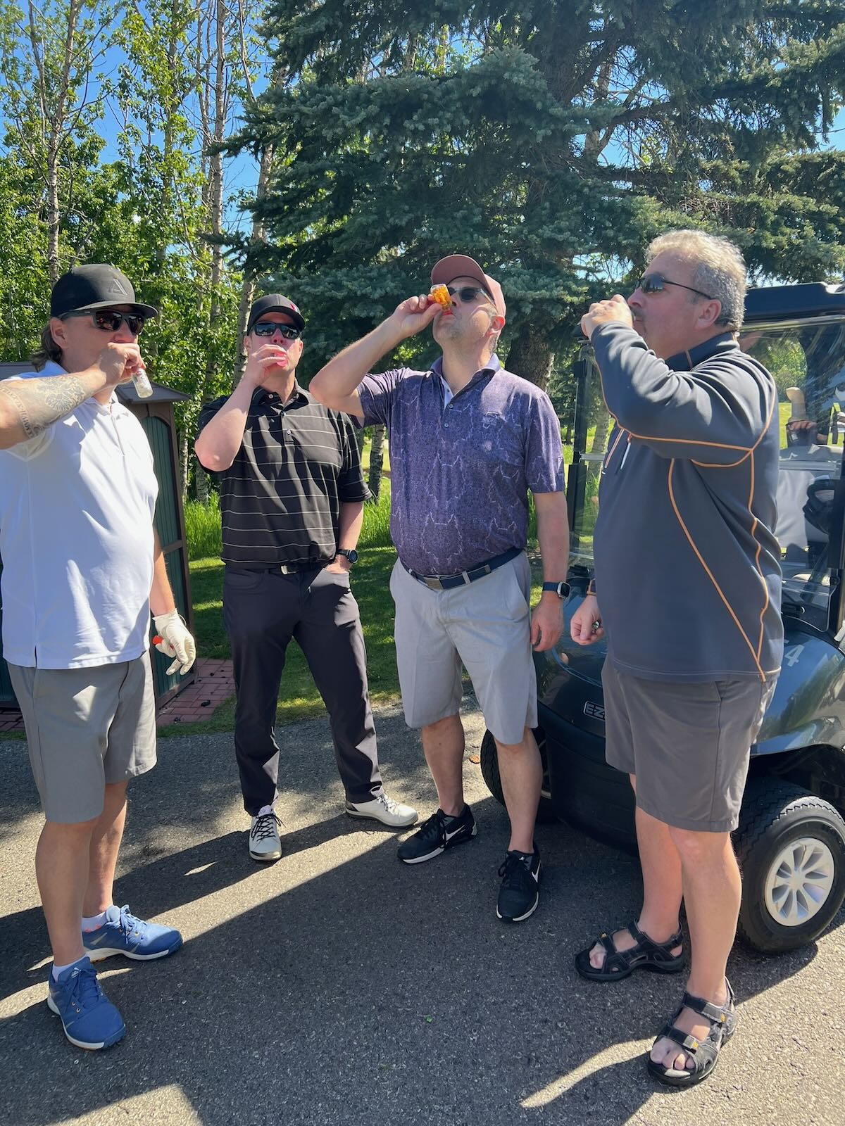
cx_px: 422
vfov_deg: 67.3
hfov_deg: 53.1
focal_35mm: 26
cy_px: 563
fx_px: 846
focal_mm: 5.7
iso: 50
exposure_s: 1/687
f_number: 1.5
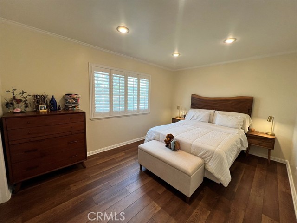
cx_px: 148
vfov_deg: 89.9
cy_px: 112
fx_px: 112
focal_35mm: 13
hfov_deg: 106.2
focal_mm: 1.57
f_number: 1.8
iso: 80
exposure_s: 1/120
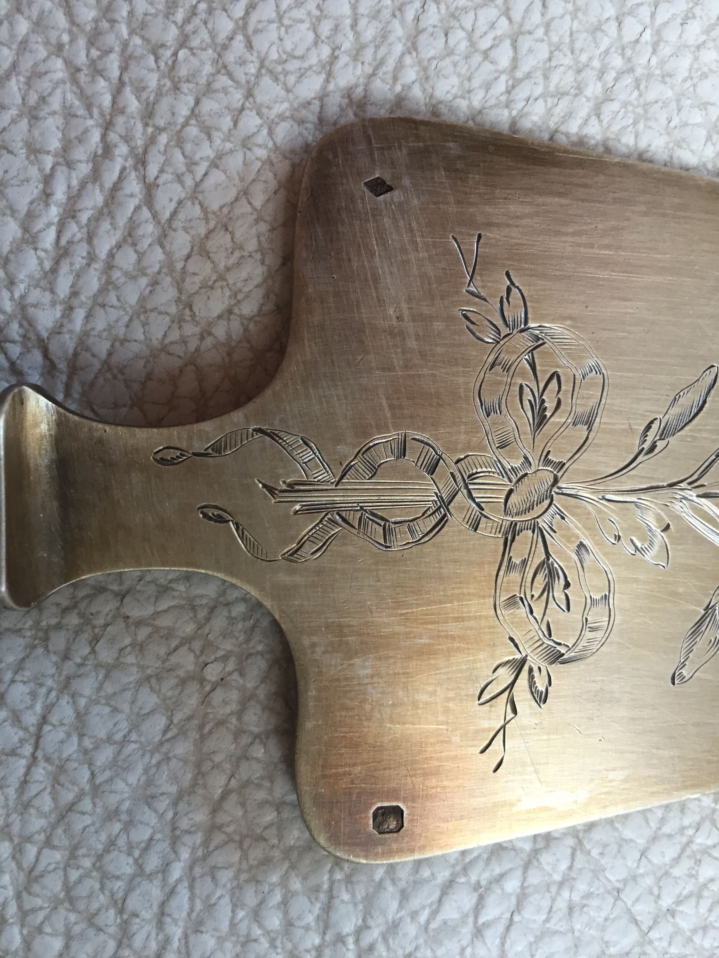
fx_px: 803
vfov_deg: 61.7
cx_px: 360
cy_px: 479
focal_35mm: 29
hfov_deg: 48.2
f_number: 2.2
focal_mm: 4.15
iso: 100
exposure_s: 1/33
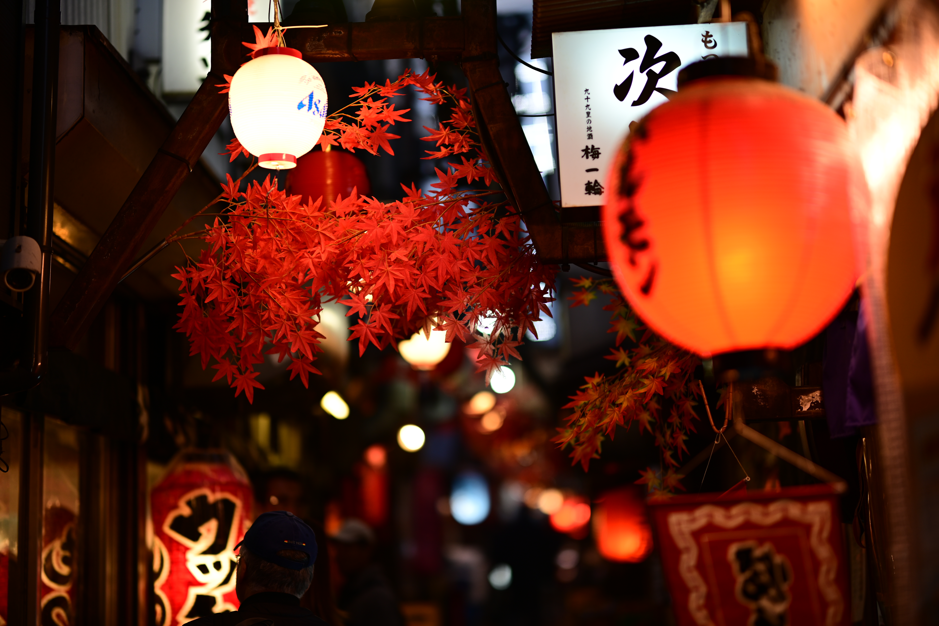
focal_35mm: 58
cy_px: 313
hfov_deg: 34.5
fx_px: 1513
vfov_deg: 23.4
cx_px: 470
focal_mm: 58
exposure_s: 1/250
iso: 140
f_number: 0.95
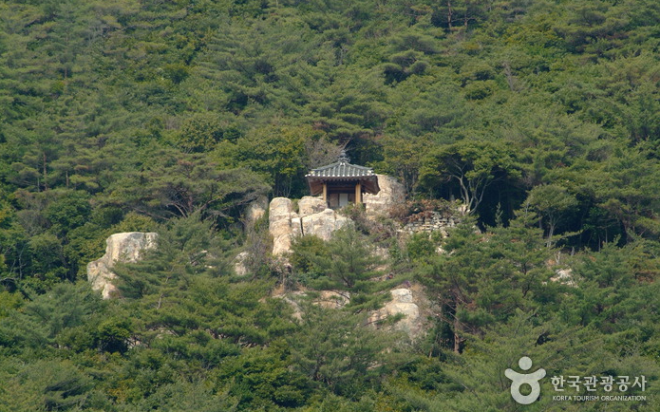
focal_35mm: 308
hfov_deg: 6.8
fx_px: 5539
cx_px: 329
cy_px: 196
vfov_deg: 4.3
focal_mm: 200
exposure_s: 1/750
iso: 400
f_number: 6.7
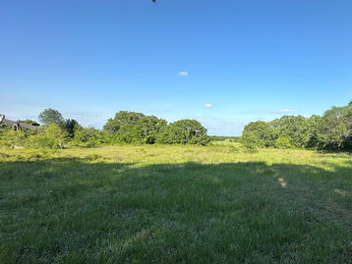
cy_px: 146
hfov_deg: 77.5
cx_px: 250
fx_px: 204
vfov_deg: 65.9
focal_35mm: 20
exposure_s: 1/1435
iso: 40
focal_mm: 2.22
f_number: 2.2
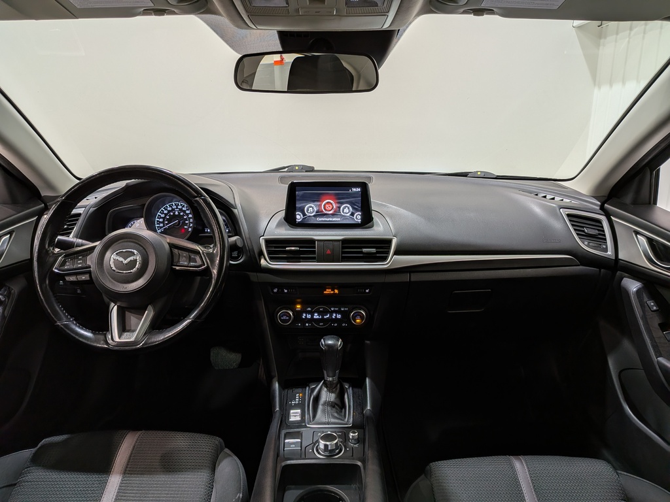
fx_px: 465
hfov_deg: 71.6
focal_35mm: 24
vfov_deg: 56.8
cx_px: 335
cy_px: 251
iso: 30
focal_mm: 4.53
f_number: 1.7
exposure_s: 1/128
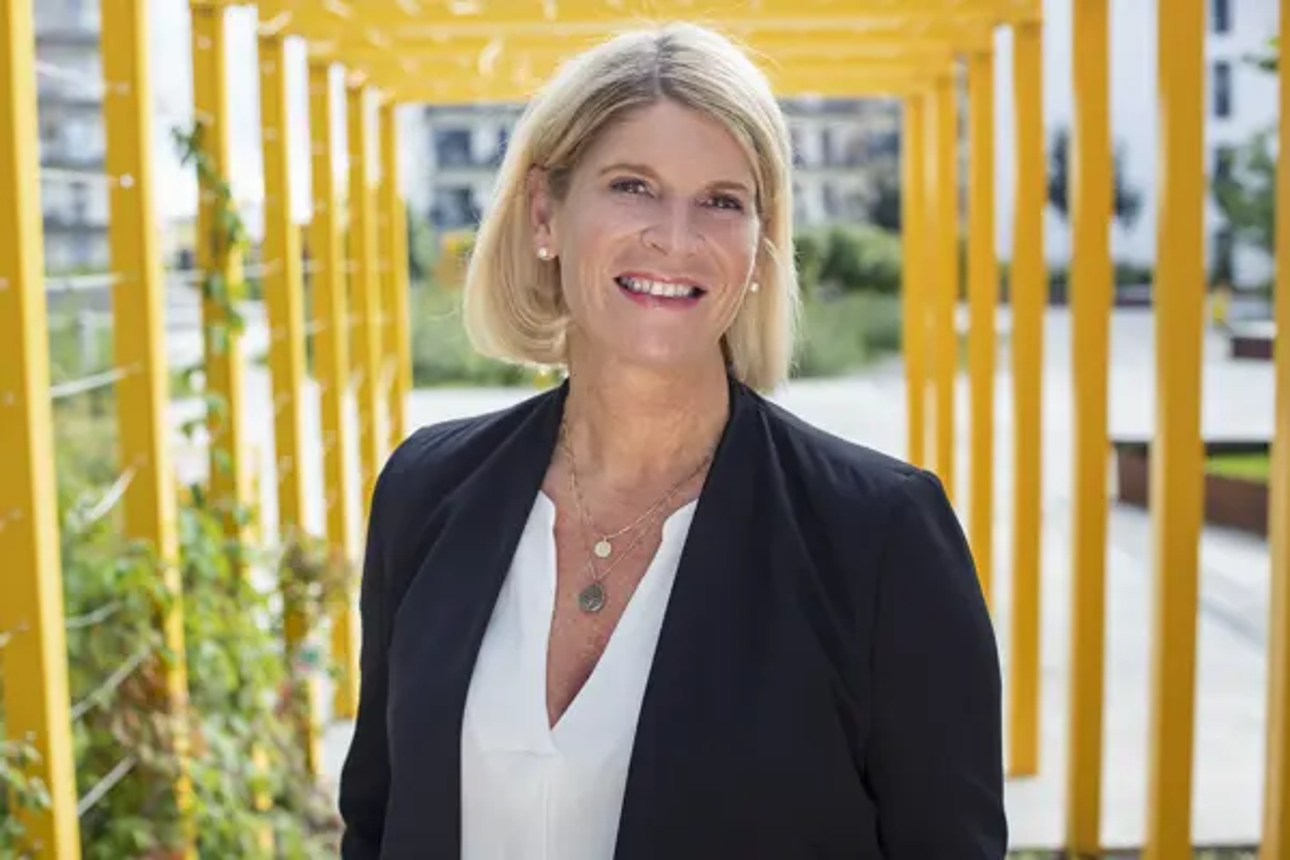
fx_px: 1792
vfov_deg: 27.0
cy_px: 430
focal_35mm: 50
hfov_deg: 39.6
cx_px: 645
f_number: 4.5
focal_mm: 50
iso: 80
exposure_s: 1/100
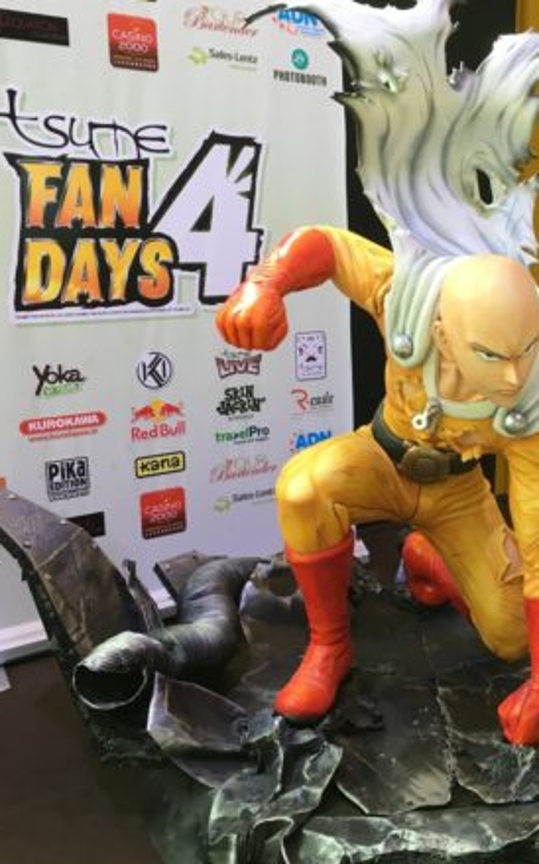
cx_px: 452
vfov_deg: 47.2
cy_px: 425
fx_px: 988
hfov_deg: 29.6
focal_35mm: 42
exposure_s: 1/33
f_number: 2.2
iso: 25
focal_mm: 4.15
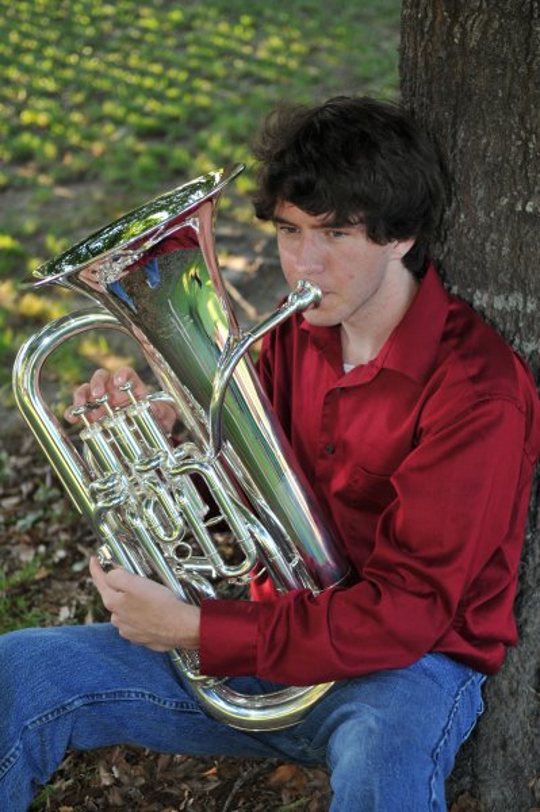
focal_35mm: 60
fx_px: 1352
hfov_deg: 22.6
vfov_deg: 33.4
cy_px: 406
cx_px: 270
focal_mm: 40
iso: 200
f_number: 2.8
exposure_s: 1/125
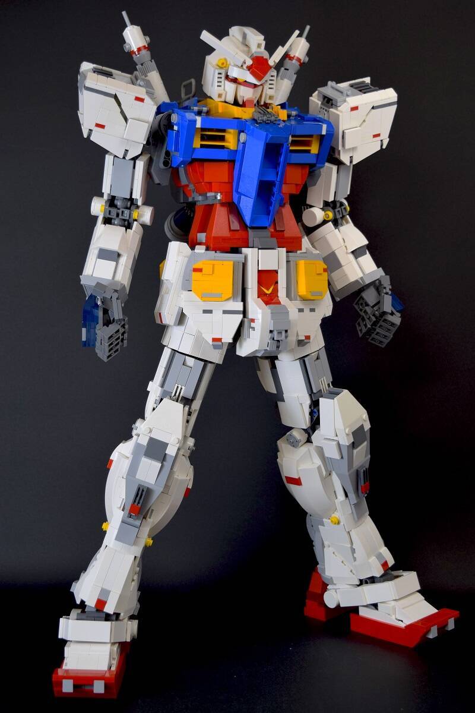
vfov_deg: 33.4
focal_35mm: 60
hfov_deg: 22.6
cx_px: 238
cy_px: 356
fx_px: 1187
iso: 125
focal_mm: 40
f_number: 4.8
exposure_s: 1/10
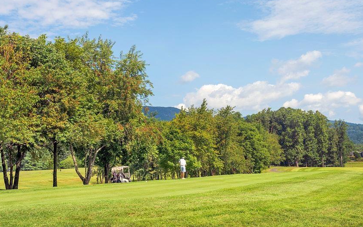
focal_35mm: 58
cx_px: 210
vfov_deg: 22.5
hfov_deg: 35.3
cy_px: 115
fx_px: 570
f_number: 8
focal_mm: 31
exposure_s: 1/500
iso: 200
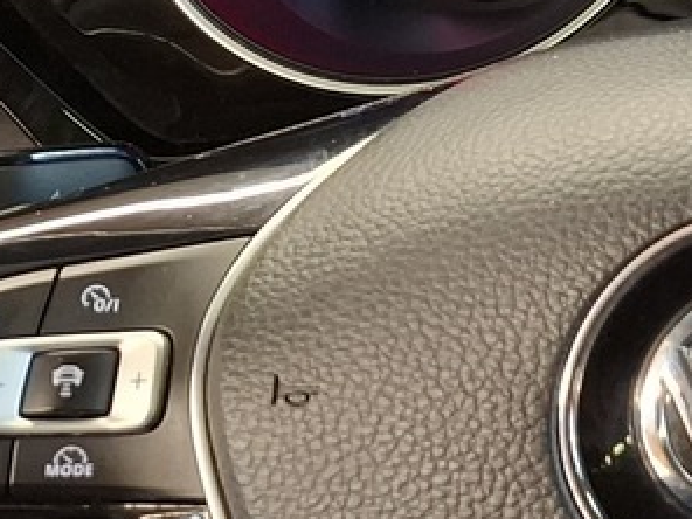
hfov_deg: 14.8
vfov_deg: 12.8
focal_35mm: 112
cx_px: 1321
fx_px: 2239
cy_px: -133
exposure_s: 1/33
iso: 400
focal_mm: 5.54
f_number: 1.8
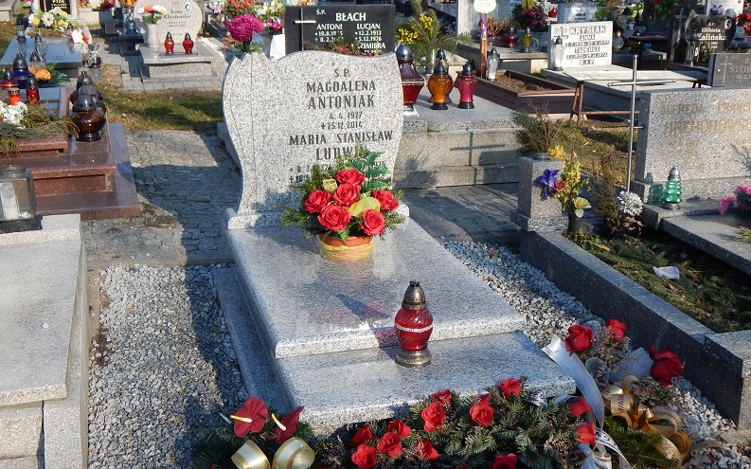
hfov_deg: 43.5
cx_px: 374
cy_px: 248
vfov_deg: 28.0
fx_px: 941
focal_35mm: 46
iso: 125
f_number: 3.6
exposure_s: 1/800
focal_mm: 7.7
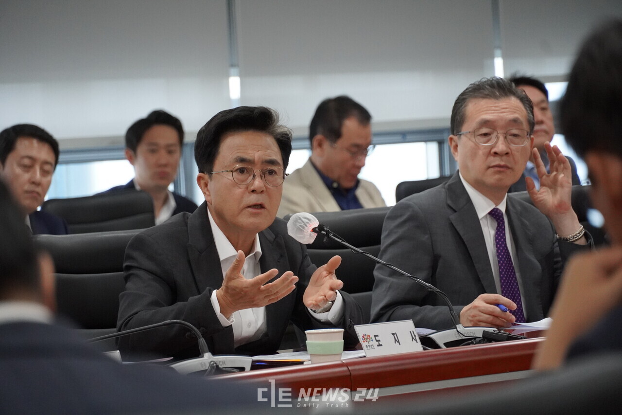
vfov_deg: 6.8
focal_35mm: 202
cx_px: 311
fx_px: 3498
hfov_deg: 10.2
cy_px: 208
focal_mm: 135
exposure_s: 1/250
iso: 3200
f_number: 5.6
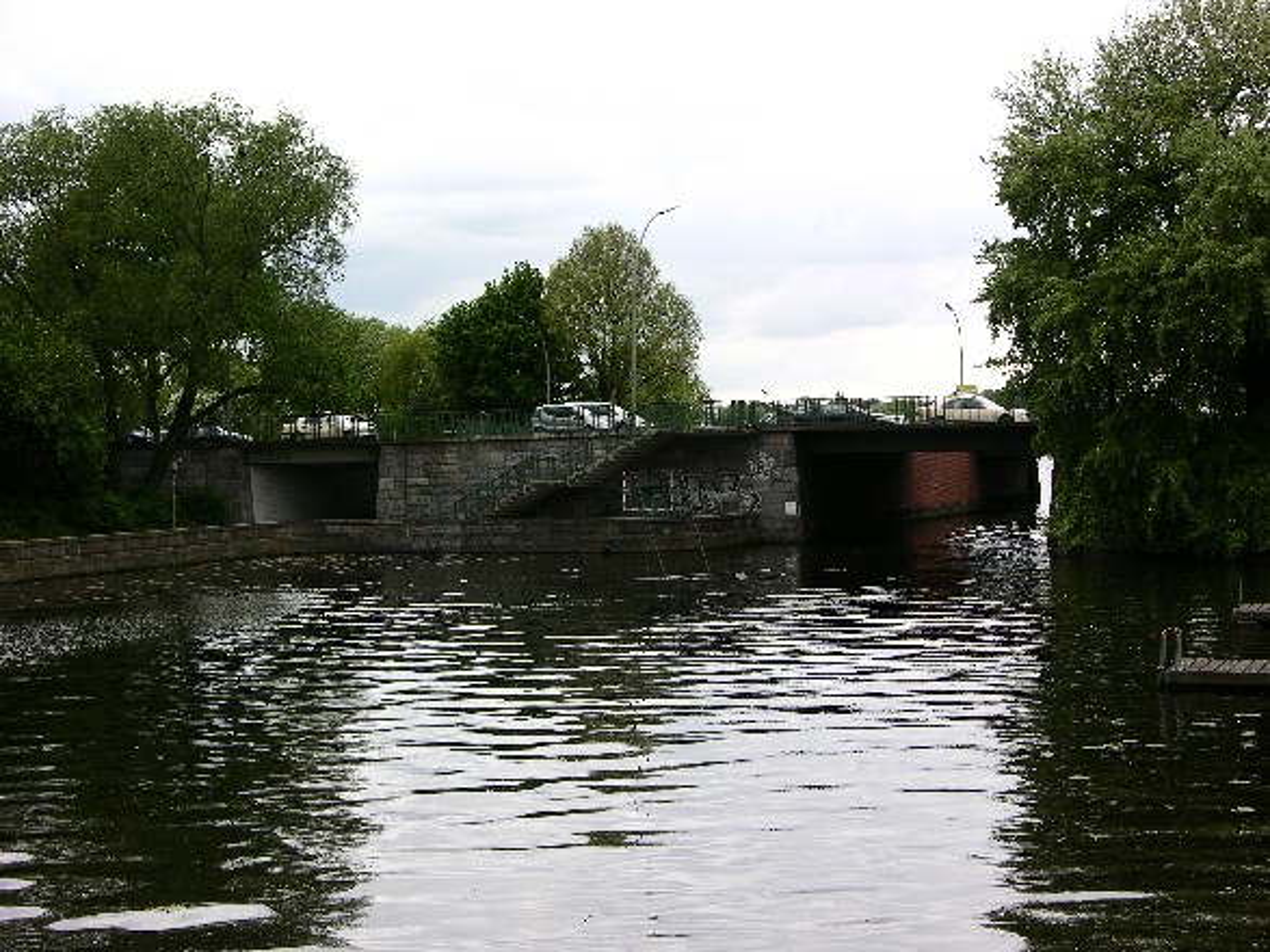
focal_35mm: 62
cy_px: 476
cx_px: 635
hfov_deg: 31.2
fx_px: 2274
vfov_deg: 23.6
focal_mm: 15.7
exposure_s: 1/87.7
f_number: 5.7
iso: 50
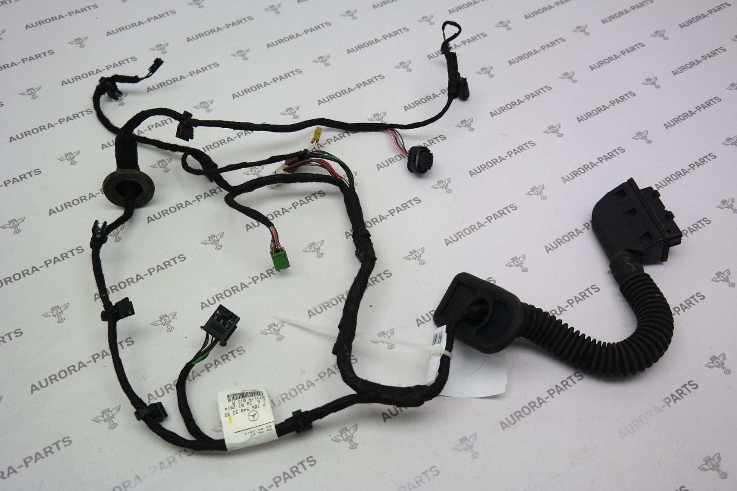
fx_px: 737
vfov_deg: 36.9
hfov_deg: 53.1
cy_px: 246
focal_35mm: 36
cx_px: 368
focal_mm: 24
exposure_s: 1/100
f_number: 4
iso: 100
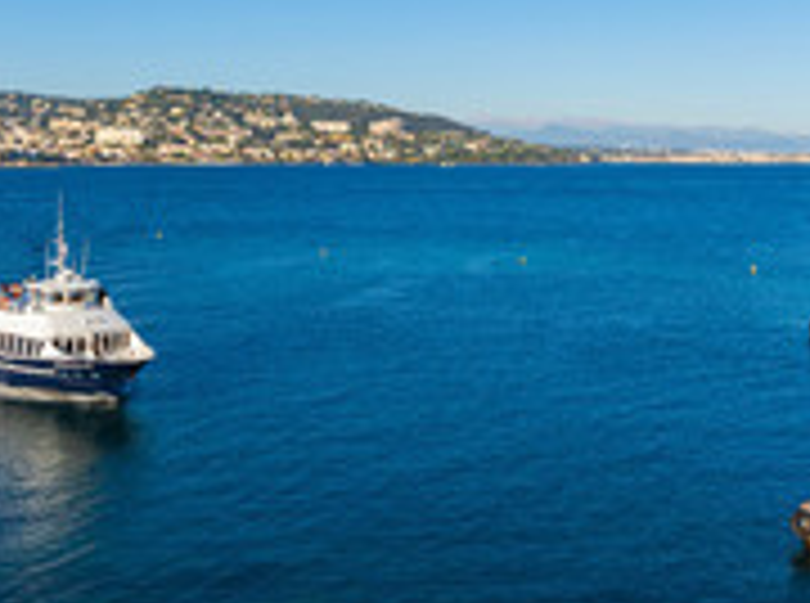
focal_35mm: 50
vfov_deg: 28.5
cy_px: 148
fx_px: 1167
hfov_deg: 38.1
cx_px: 504
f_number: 10
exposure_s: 1/160
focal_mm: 12.3
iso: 100
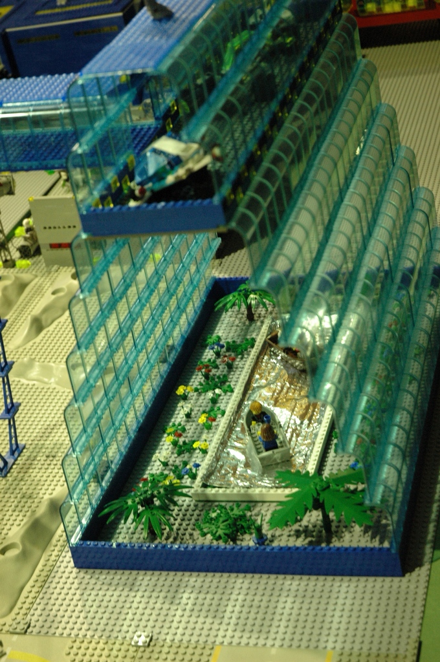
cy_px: 331
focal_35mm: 72
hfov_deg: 18.9
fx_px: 1323
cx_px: 220
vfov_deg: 28.1
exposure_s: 1/13
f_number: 4.5
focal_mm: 48
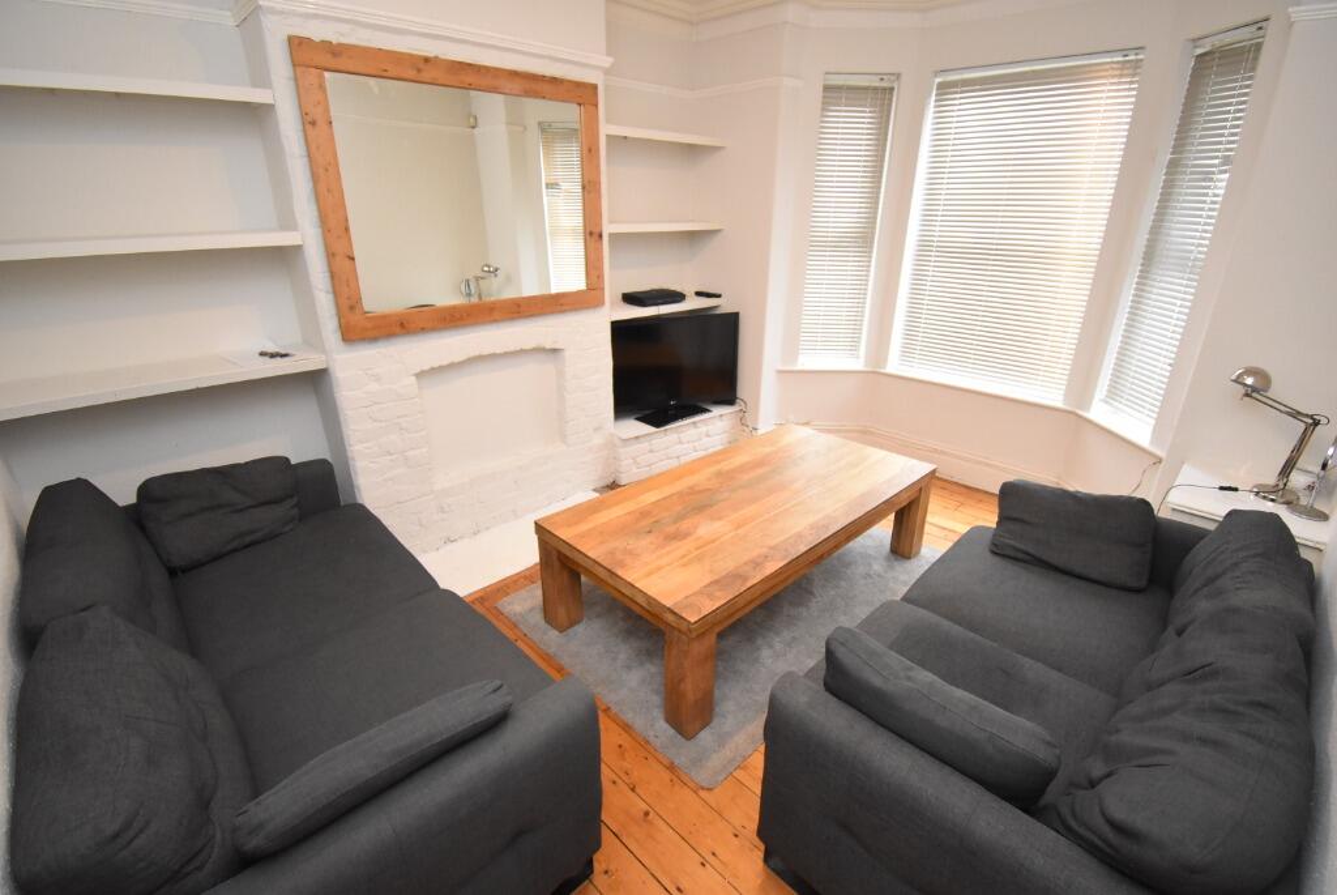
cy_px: 448
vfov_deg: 77.5
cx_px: 668
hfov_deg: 100.3
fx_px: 558
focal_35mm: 15
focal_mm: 10
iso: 2500
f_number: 4.5
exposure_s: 1/60
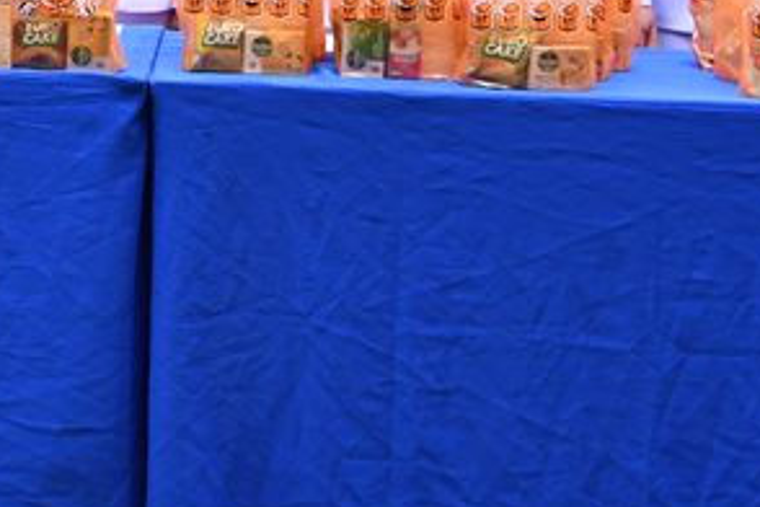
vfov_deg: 12.1
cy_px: -229
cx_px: -31
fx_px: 2280
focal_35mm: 108
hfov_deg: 18.4
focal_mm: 21
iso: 1000
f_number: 8
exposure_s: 1/250
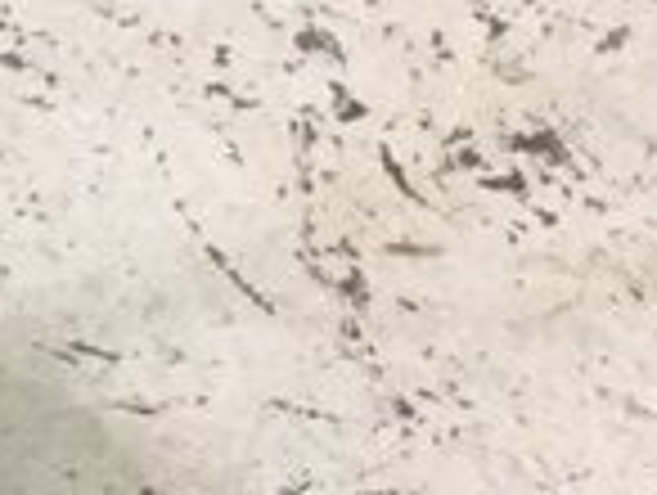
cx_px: -580
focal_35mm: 127
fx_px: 2414
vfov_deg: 10.9
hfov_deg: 13.6
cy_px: 927
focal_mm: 4.15
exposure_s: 1/33
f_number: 2.2
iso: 250
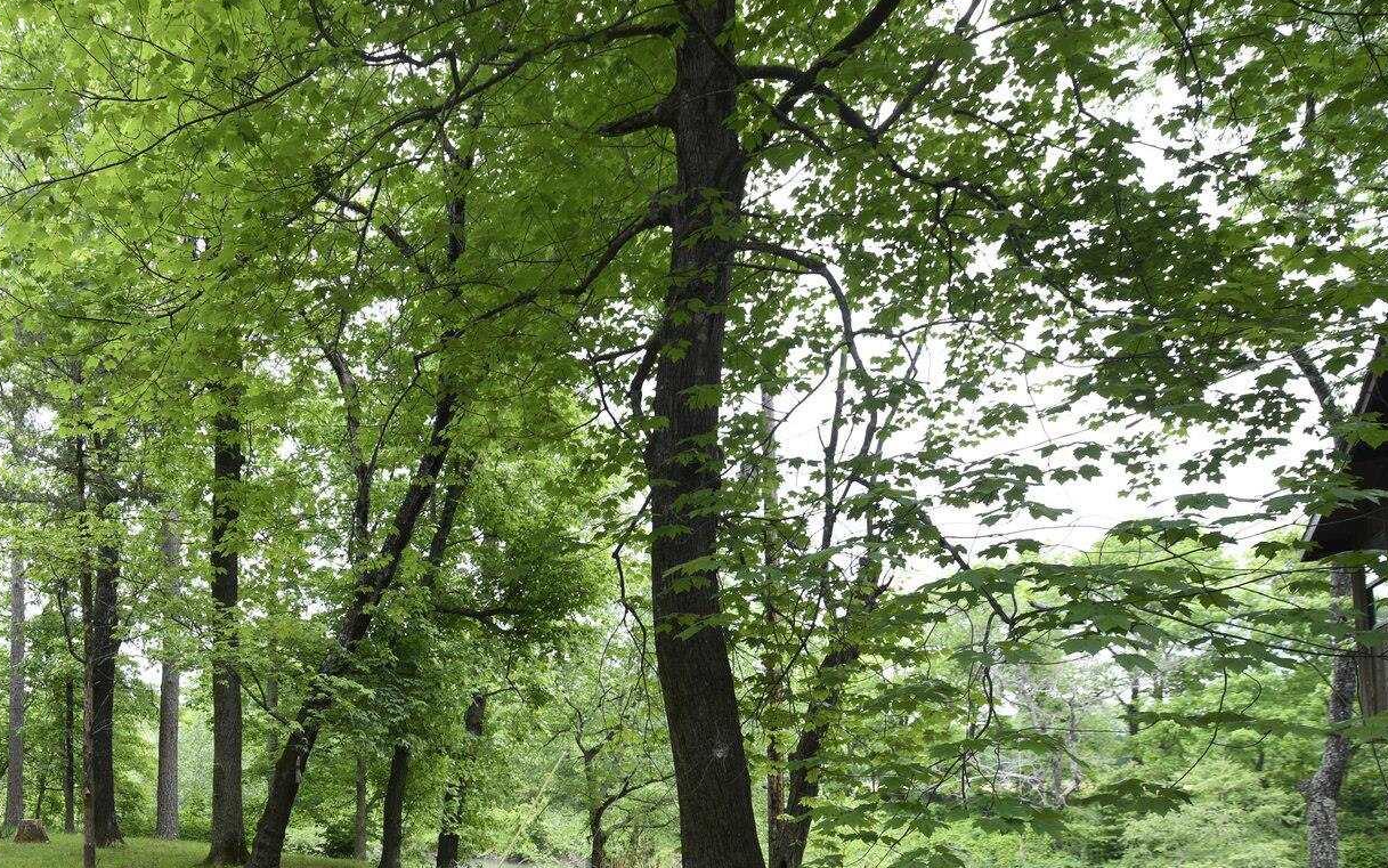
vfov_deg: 47.3
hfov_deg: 67.1
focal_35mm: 24
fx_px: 908
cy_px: 735
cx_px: 260
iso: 64
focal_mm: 14
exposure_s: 1/60
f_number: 4
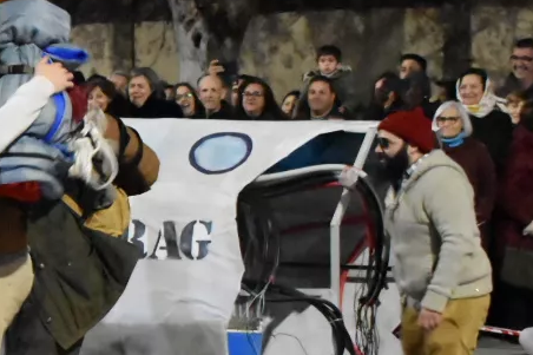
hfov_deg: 12.1
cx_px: -90
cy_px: 374
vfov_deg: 8.2
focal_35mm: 167
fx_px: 2468
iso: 9000
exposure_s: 1/60
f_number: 4.2
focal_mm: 31
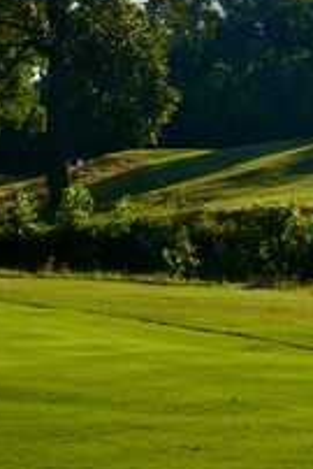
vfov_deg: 15.3
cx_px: 519
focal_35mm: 132
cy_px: 41
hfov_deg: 10.0
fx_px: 1718
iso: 200
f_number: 8
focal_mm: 20
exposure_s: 1/400
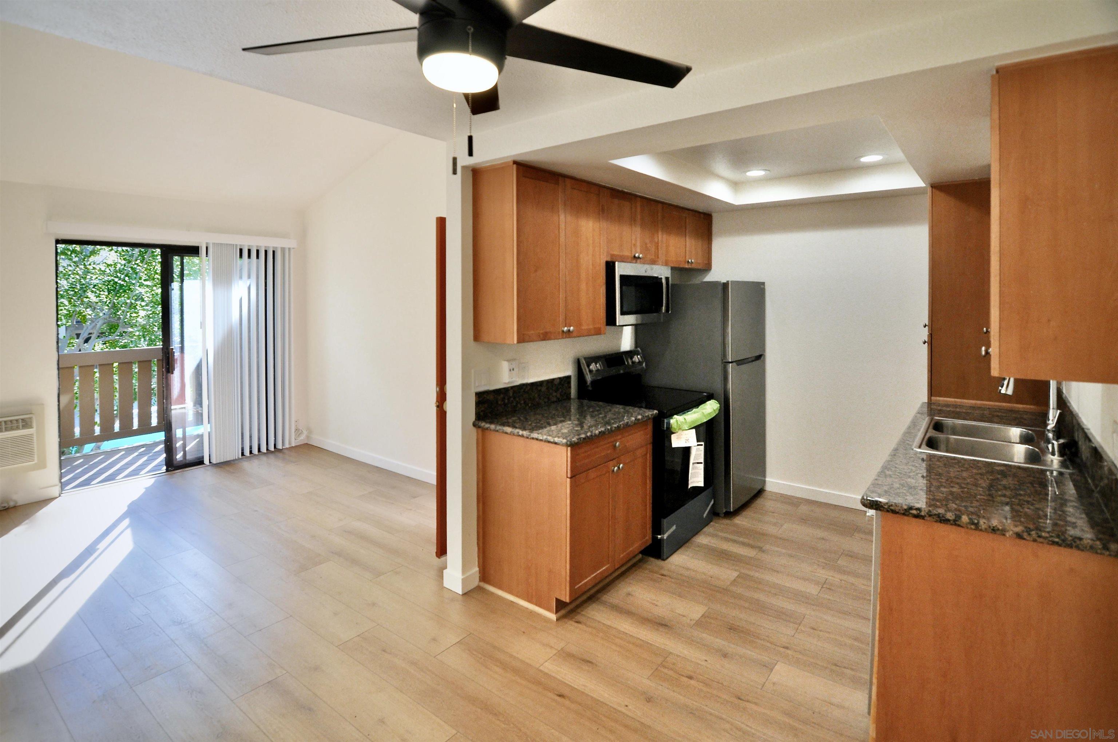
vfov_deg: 71.9
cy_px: 371
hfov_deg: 95.1
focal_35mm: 16
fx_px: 512
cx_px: 559
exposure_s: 1/100
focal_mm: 11
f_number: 5
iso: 400
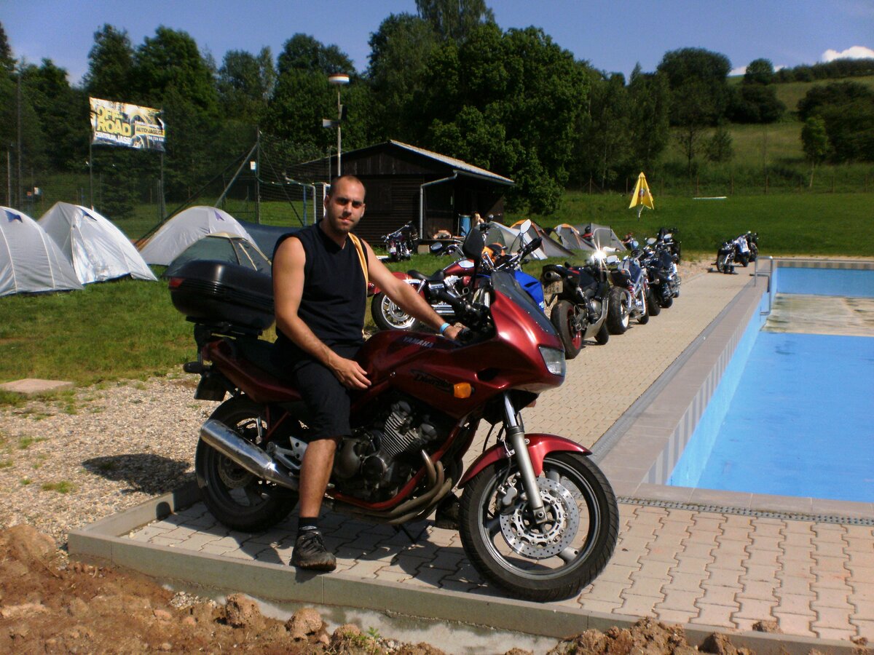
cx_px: 437
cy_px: 328
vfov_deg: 37.7
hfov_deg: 49.0
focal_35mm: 38
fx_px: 959
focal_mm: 6.3
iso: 100
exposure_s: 1/2000
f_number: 4.6
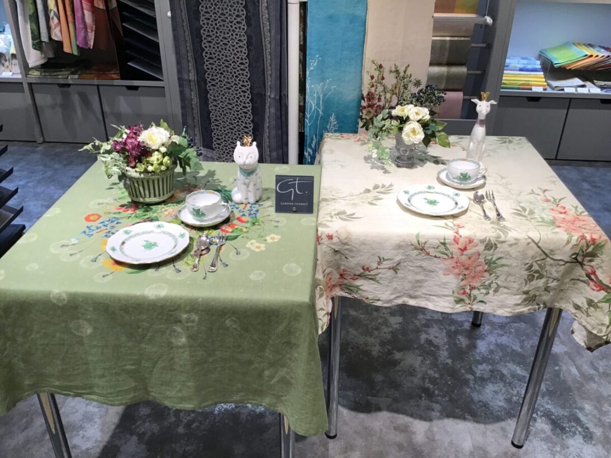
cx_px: 306
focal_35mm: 31
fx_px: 547
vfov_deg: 45.5
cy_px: 229
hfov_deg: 58.3
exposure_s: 1/40
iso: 25
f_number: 2.4
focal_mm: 3.3
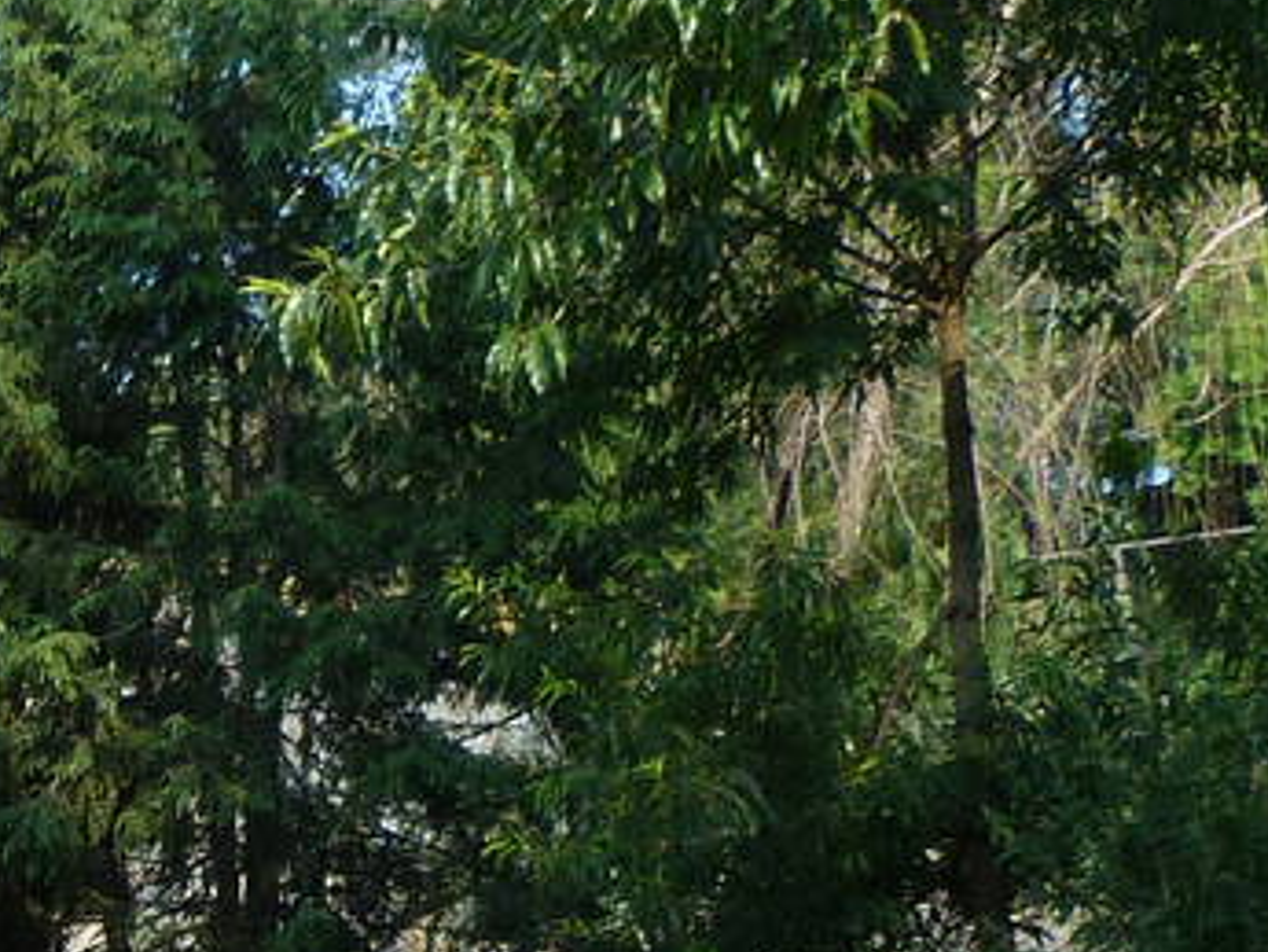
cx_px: -515
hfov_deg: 15.8
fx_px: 4251
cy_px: 1264
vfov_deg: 12.4
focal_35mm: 116
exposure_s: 1/200
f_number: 4
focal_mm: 4.5
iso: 80
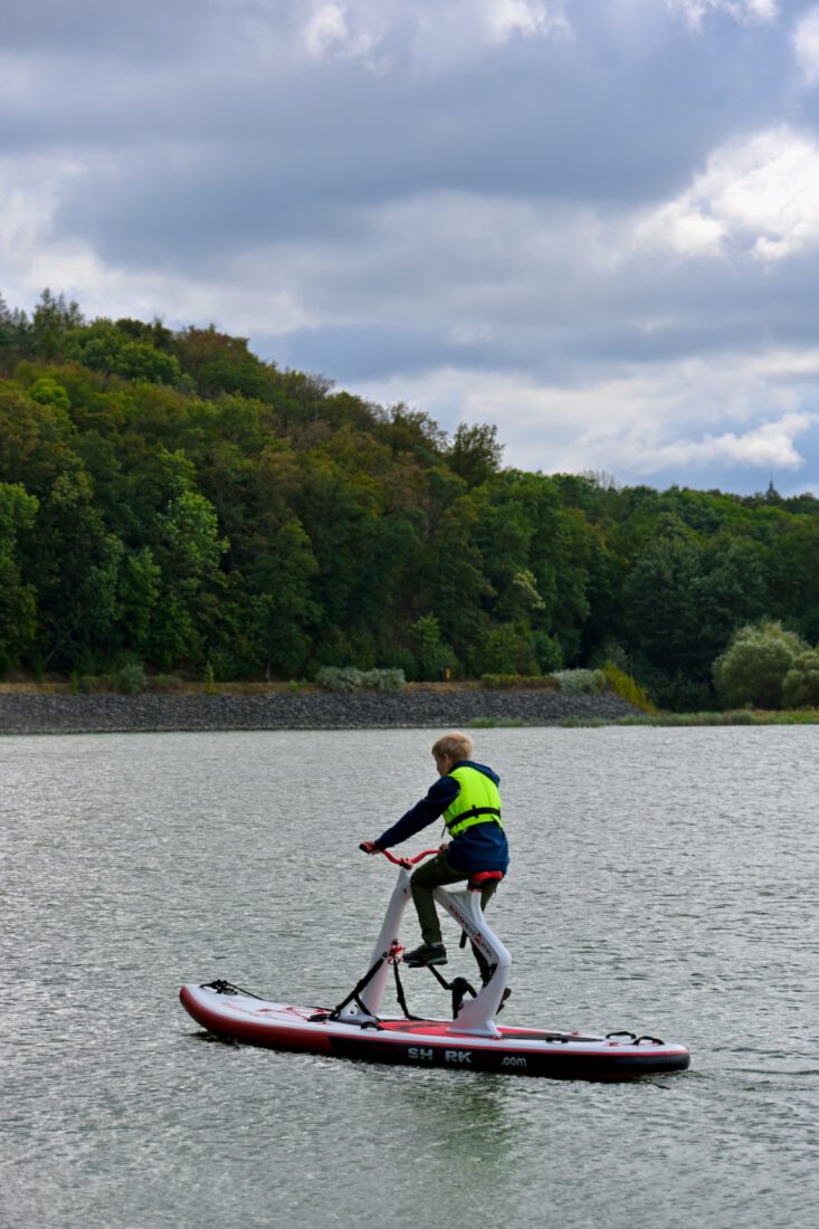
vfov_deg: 19.8
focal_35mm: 103
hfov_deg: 13.3
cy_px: 614
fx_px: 3516
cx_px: 410
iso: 100
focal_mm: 103
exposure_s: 1/320
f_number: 6.3
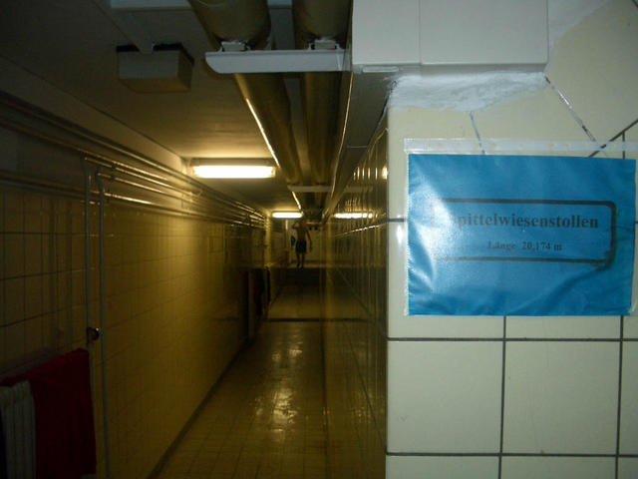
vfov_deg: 40.7
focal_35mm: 35
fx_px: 645
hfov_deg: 52.6
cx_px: 319
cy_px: 240
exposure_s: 1/60
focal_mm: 5.8
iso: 100
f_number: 2.6
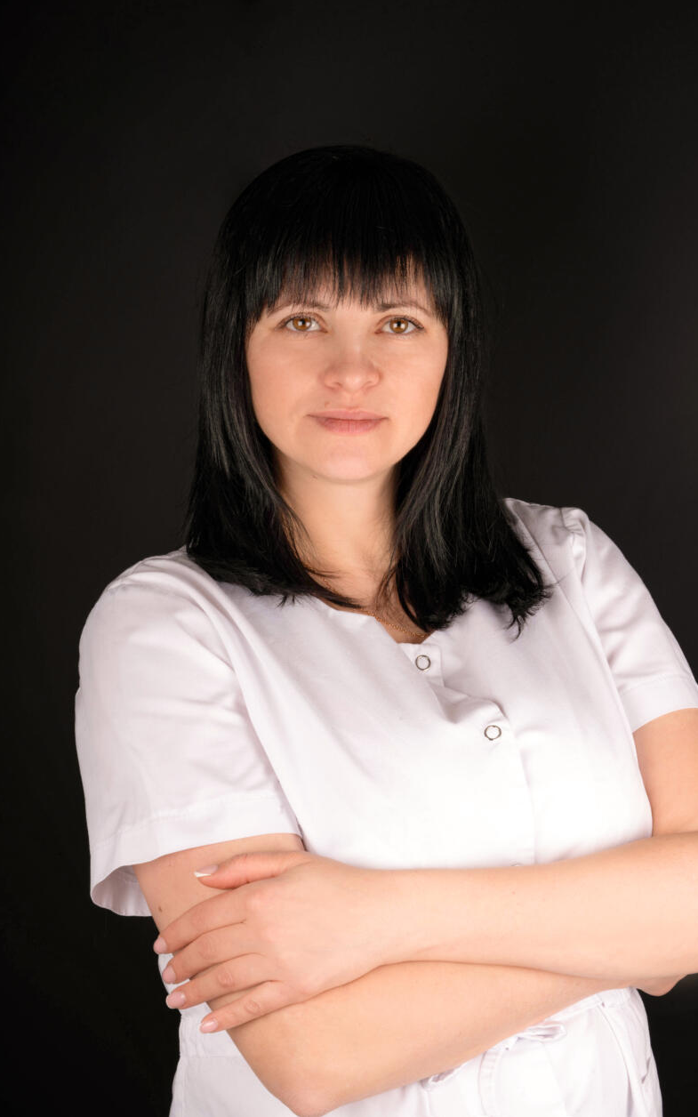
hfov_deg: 14.2
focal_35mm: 92
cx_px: 342
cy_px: 558
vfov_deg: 22.6
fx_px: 2800
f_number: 22
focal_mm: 90
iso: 250
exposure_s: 1/160
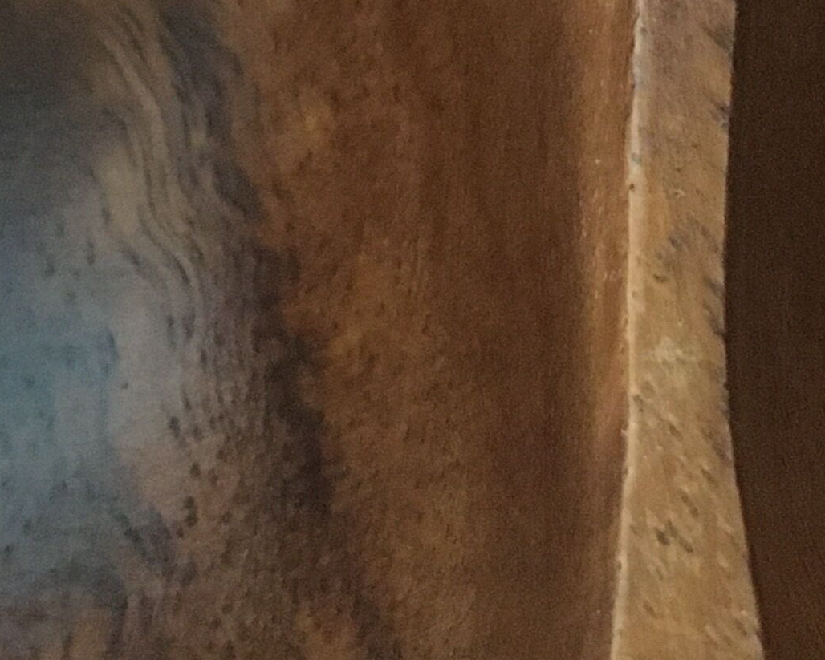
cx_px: -17
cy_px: 122
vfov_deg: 13.8
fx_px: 2711
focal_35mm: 111
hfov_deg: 16.9
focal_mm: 4.15
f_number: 2.2
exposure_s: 1/17
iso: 320
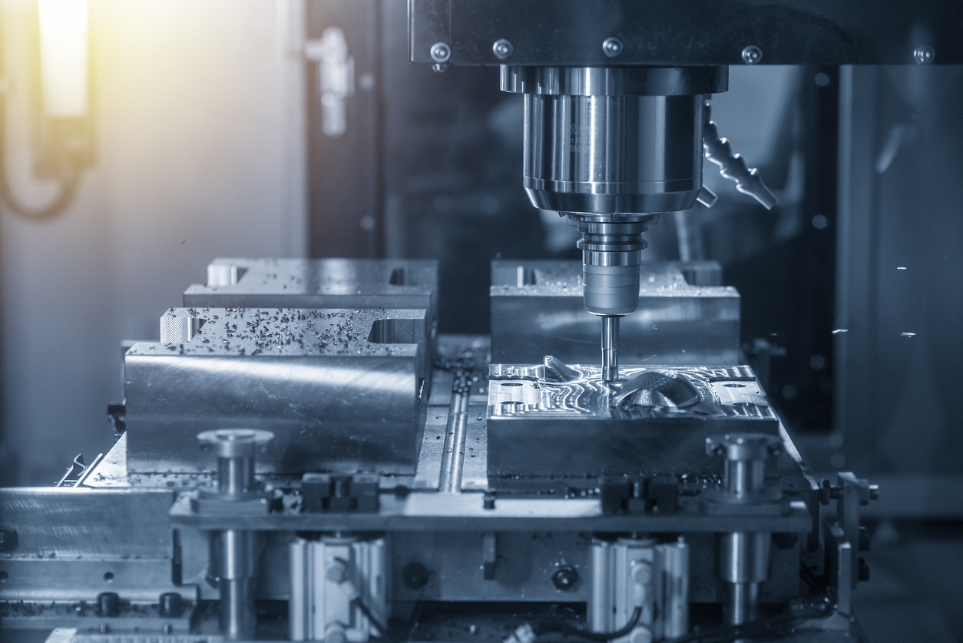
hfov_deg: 23.9
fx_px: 2274
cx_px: 482
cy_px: 322
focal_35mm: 85
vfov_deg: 16.1
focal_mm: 85
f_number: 2.5
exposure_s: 1/250
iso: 1250
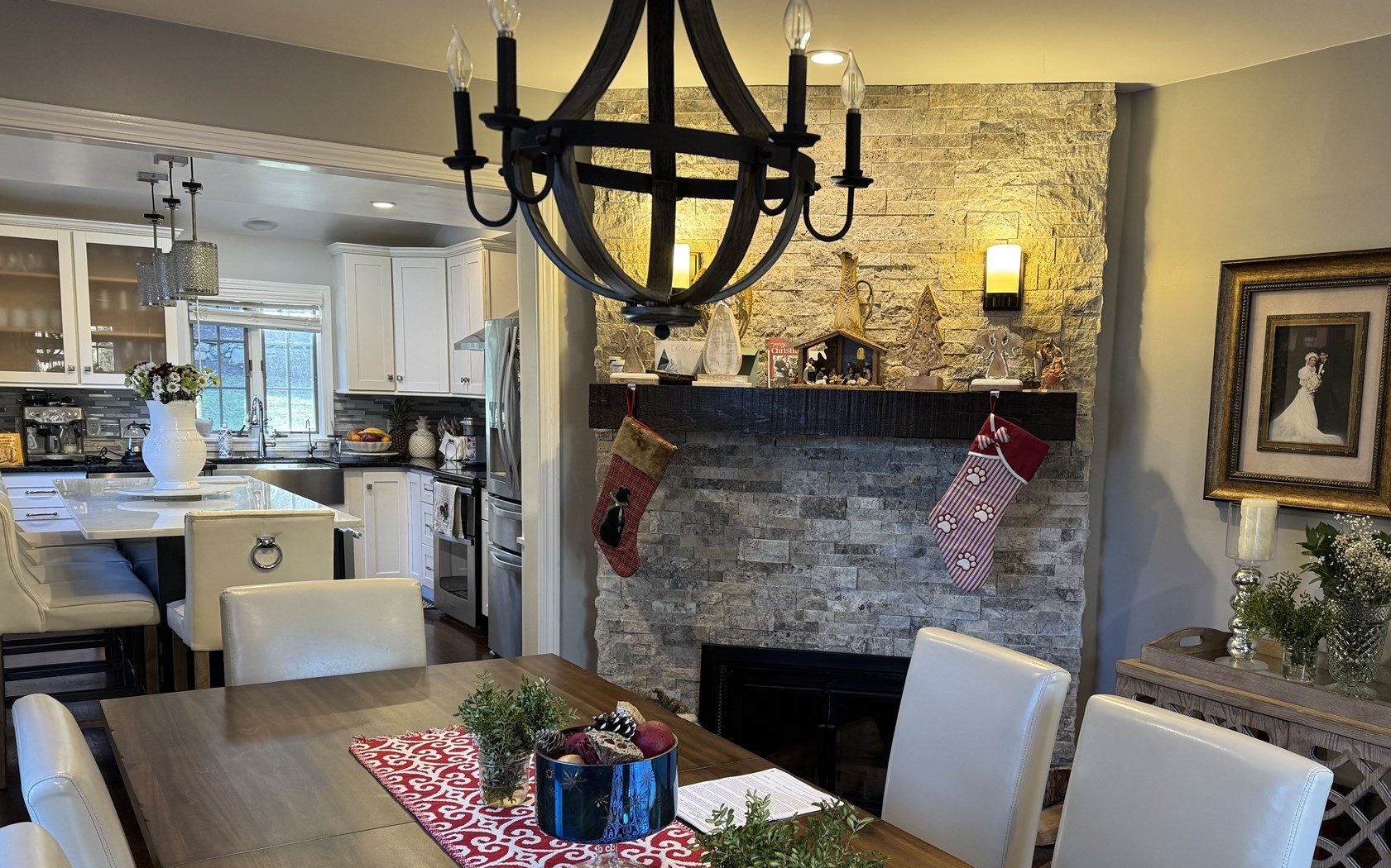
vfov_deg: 40.3
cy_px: 546
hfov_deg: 60.9
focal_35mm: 31
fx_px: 1175
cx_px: 808
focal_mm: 6.76
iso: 125
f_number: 1.78
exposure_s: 1/60
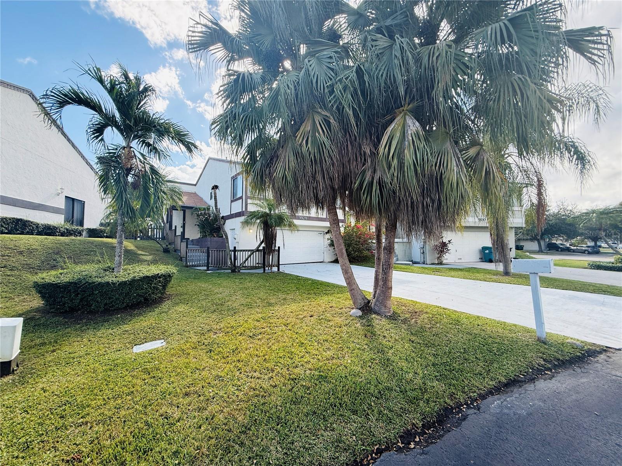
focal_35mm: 14
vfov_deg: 85.7
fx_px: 252
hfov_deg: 102.1
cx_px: 311
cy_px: 233
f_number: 2.2
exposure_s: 1/436
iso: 64
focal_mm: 2.22
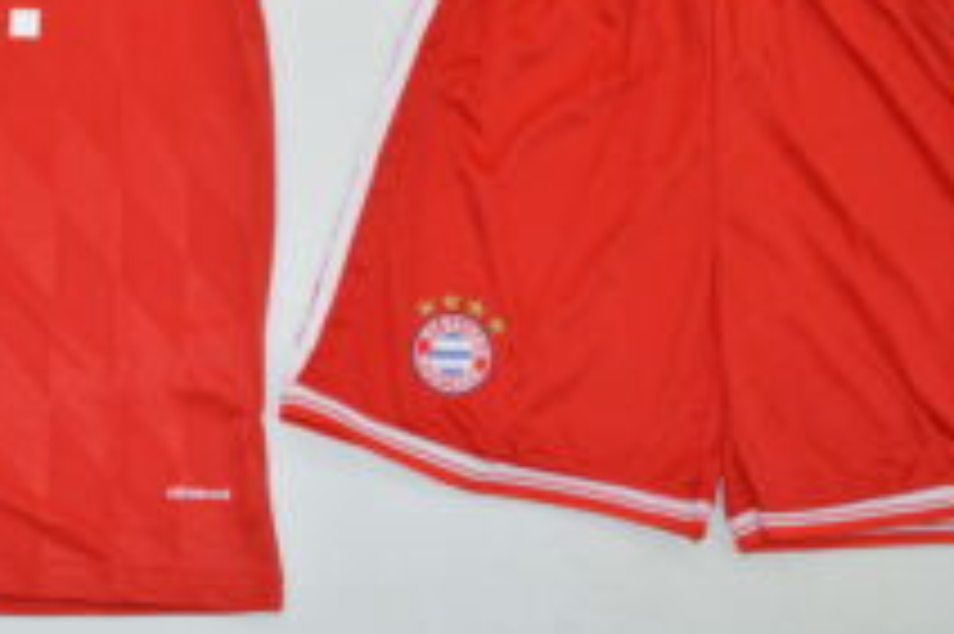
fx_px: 1695
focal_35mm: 64
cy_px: 112
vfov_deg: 20.9
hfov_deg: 31.0
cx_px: 261
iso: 400
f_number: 9
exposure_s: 1/200
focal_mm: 21
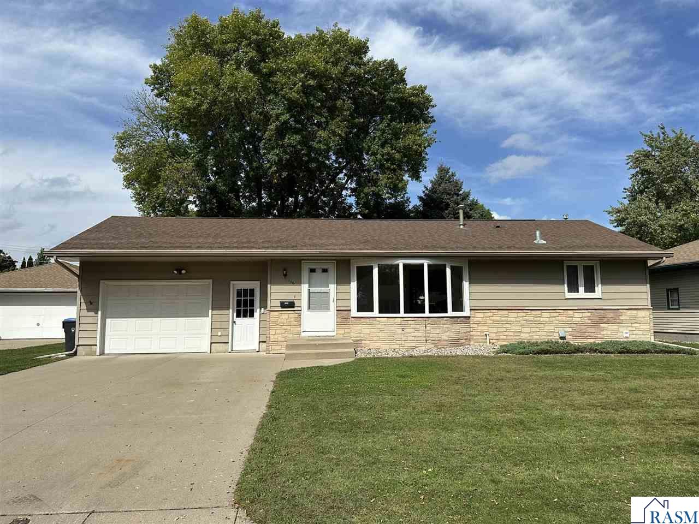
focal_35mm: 24
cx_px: 350
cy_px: 262
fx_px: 485
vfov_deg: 56.8
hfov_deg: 71.6
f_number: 1.78
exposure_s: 1/6211
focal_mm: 6.86
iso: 80
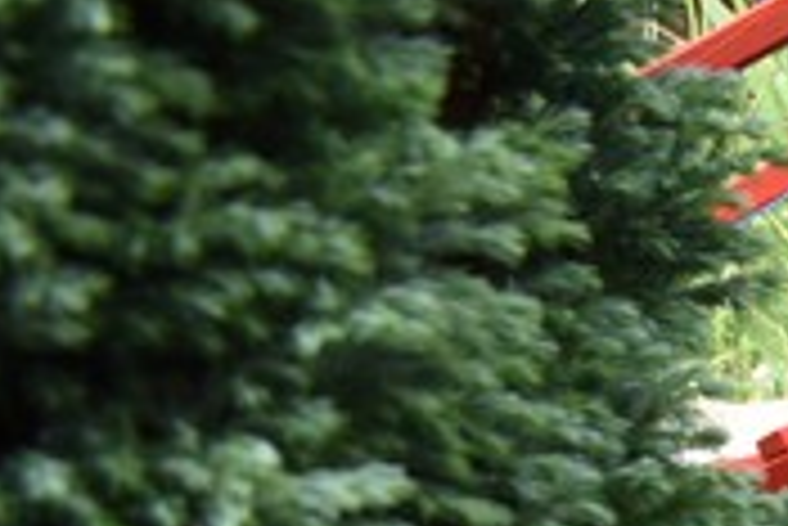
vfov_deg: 8.0
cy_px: 1270
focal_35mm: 158
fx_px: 3461
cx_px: 2044
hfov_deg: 10.6
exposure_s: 1/250
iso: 220
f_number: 5.6
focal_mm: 18
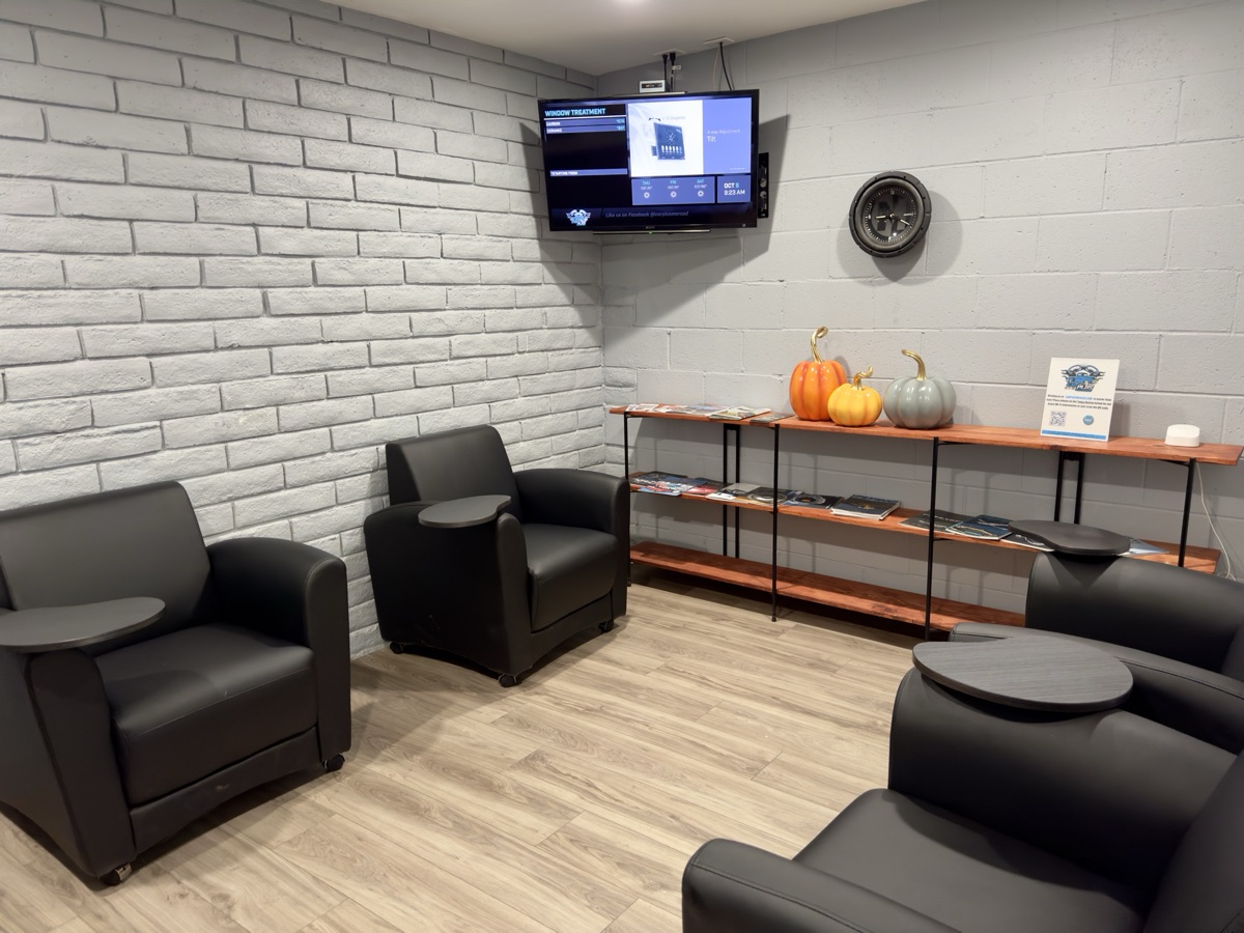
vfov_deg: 56.8
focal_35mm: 24
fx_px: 862
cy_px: 466
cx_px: 622
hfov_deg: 71.6
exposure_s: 1/60
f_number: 1.78
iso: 320
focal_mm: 6.86
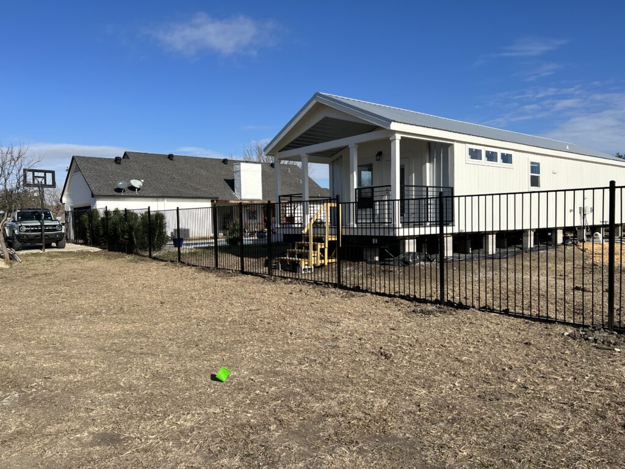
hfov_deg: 67.3
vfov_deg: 53.1
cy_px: 234
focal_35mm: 26
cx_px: 312
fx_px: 469
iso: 50
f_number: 1.5
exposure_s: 1/5882
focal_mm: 5.7
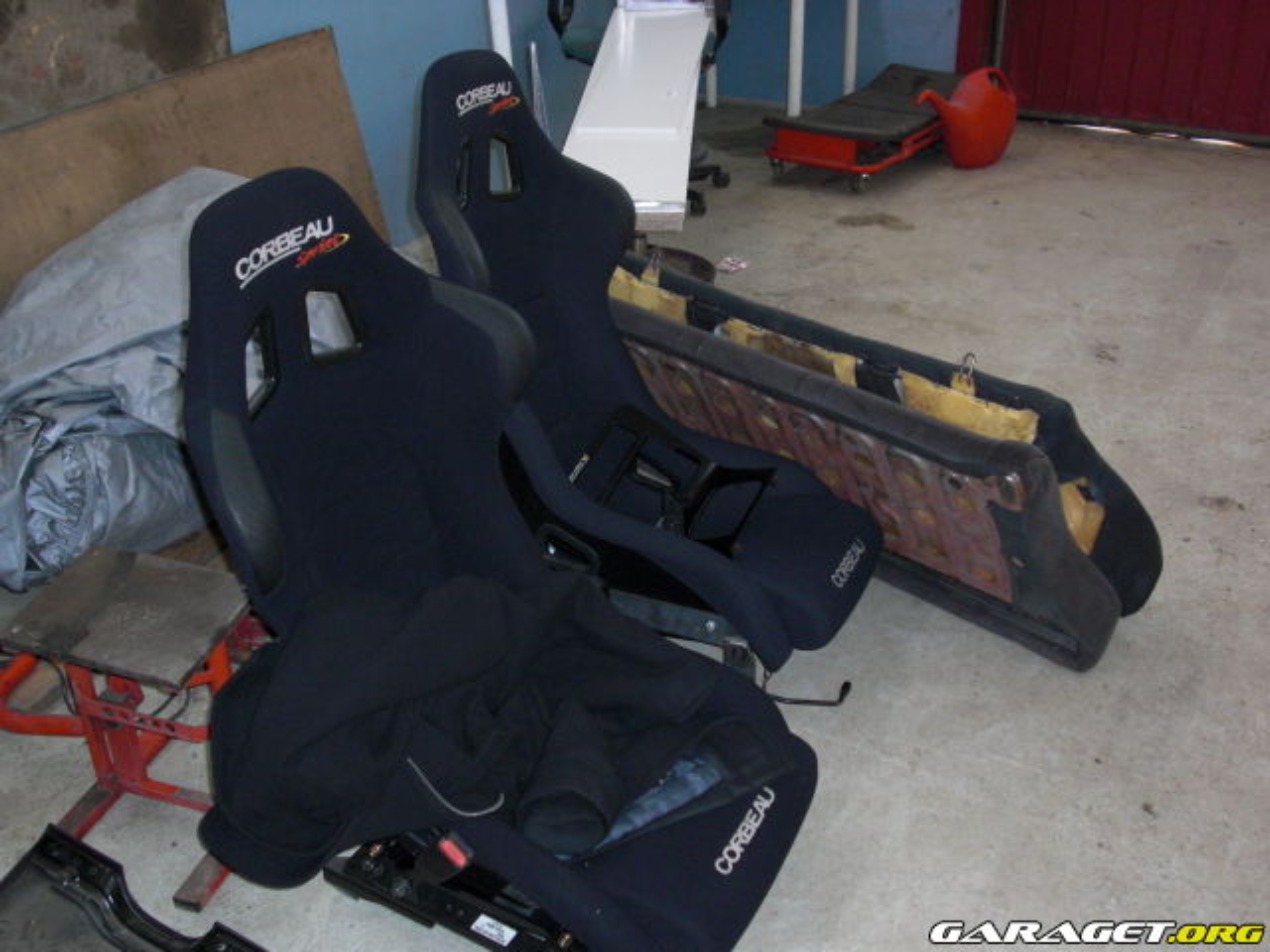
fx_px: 1321
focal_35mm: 36
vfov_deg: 39.7
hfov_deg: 51.4
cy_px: 476
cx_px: 635
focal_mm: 6.3
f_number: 2.8
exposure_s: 1/60
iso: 200
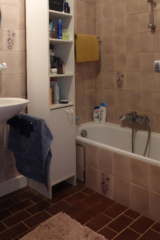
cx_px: 48
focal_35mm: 36
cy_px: 65
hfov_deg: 36.3
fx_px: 240
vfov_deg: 51.2
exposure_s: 1/30
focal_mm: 9
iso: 1000
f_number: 2.8
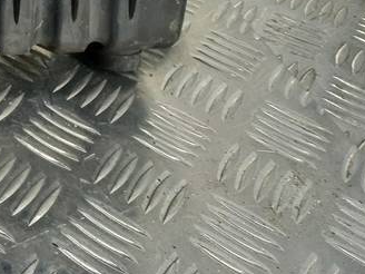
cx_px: -174
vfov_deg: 16.9
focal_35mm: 78
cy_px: -150
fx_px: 822
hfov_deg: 21.3
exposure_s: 1/50
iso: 64
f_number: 1.8
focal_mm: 4.6
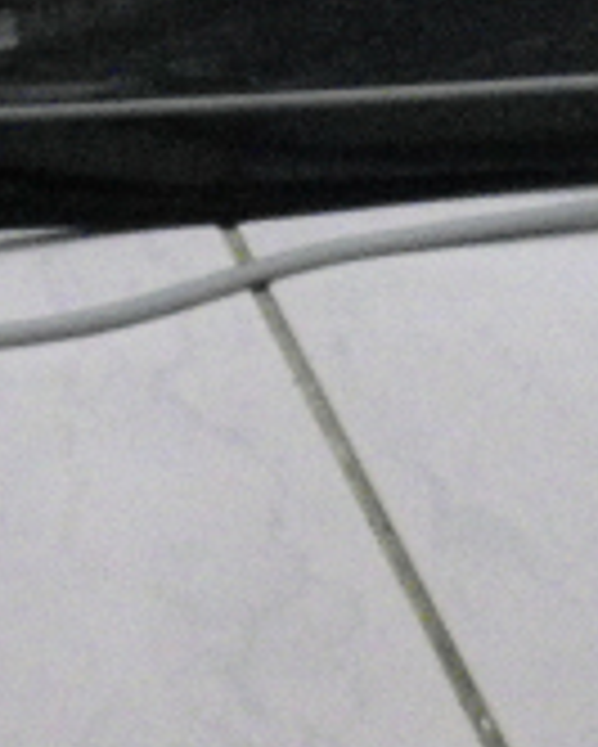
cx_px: 247
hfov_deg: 11.7
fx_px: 2918
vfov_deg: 14.2
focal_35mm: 132
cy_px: -81
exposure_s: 1/30
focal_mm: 5
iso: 800
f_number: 3.2
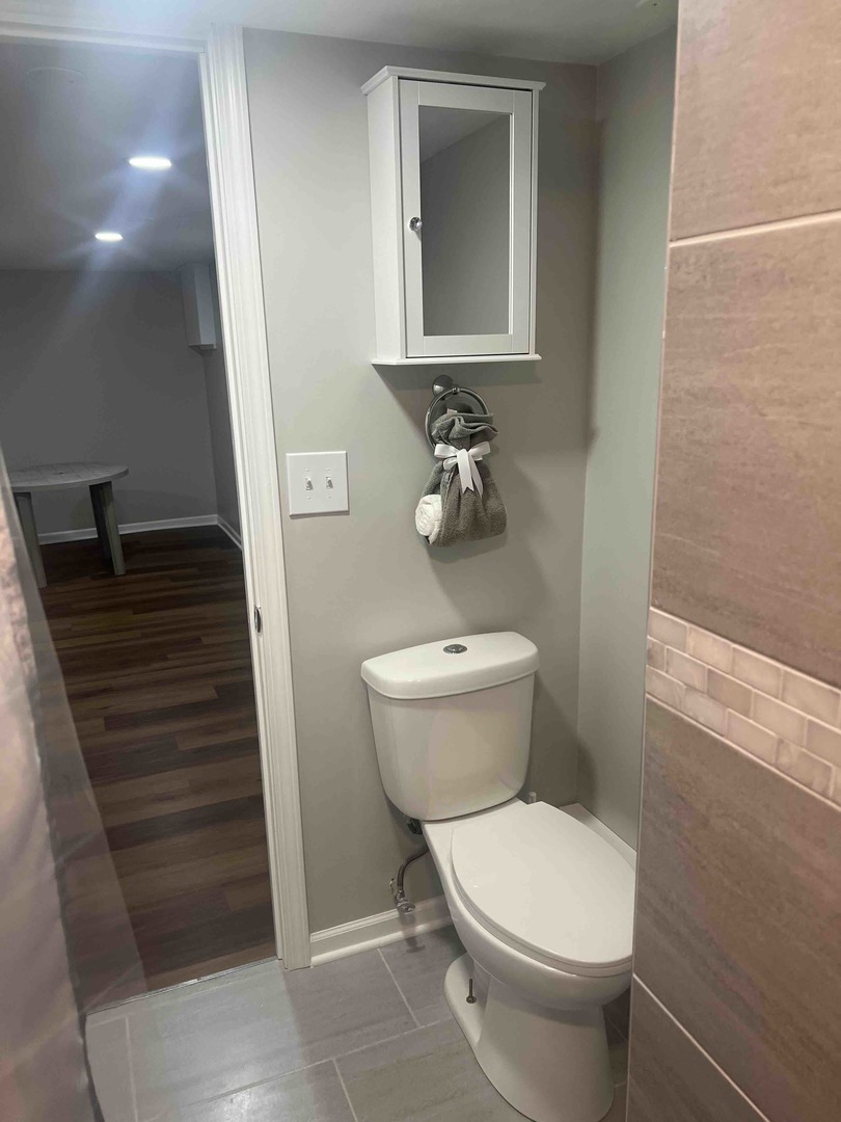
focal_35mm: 26
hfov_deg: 53.1
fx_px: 842
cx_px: 420
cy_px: 561
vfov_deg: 67.3
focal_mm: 5.7
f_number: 1.5
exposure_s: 1/120
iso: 100
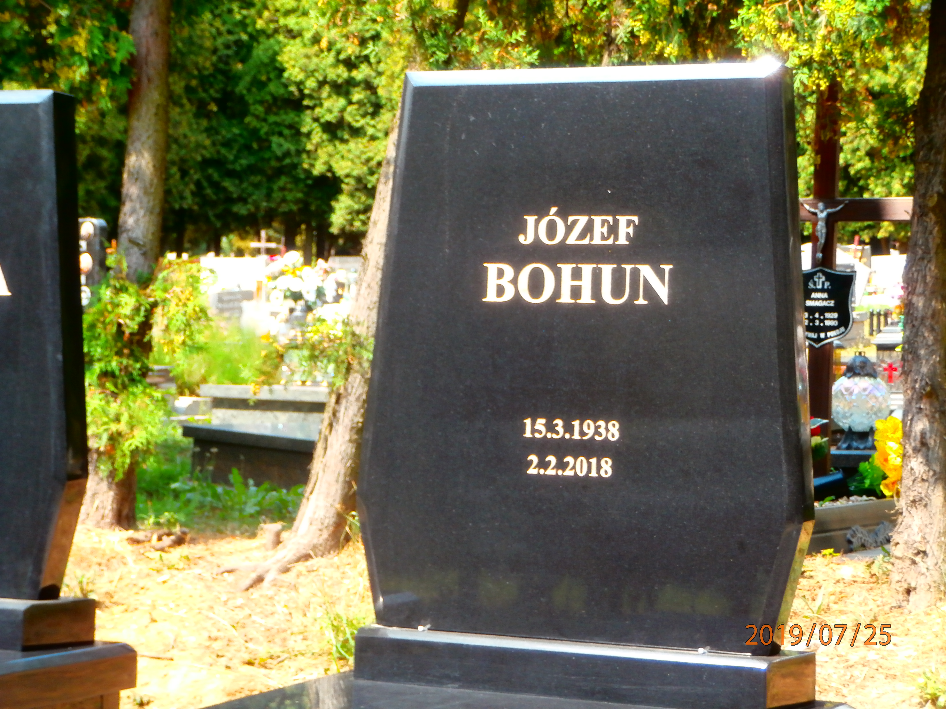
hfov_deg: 22.8
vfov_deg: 17.2
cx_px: 473
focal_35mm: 86
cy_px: 354
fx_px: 2350
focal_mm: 15.16
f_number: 5
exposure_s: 1/100
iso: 100
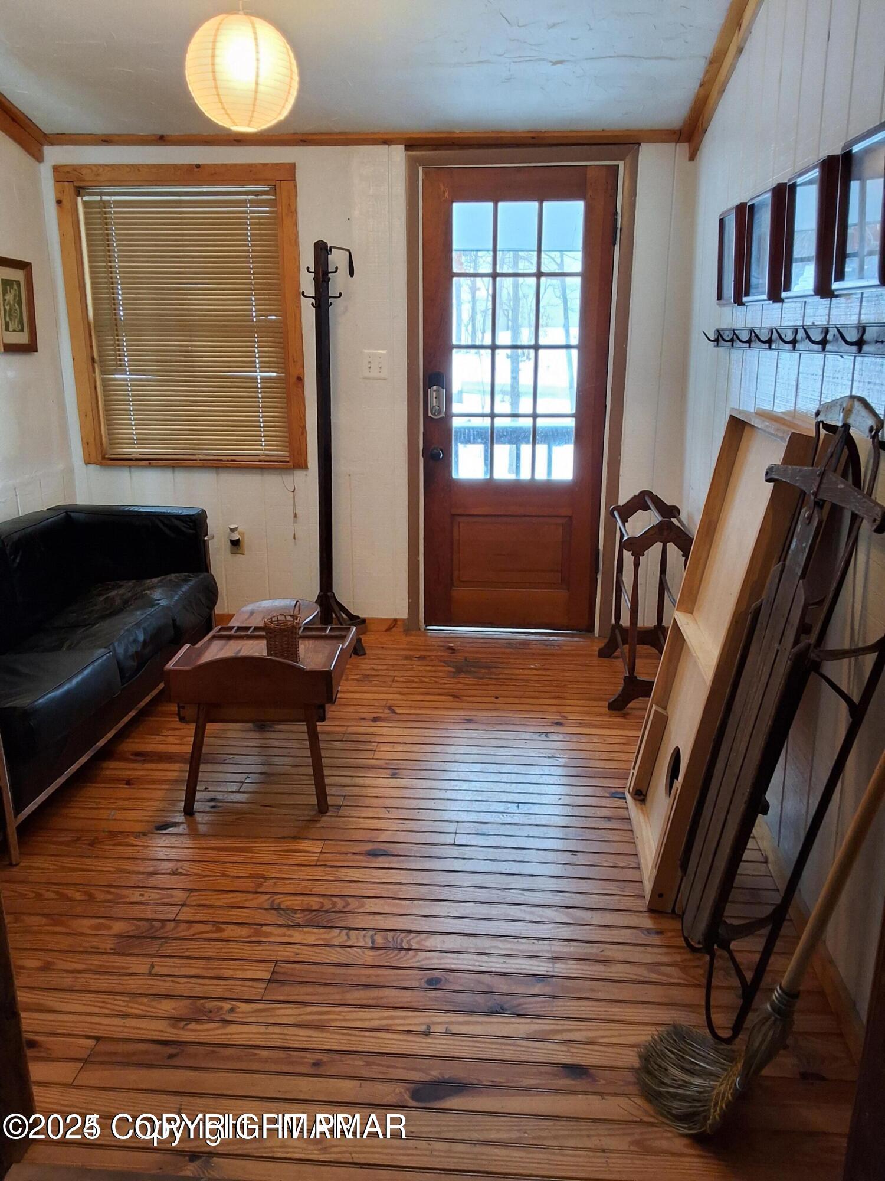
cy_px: 590
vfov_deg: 63.4
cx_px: 442
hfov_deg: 49.7
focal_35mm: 28
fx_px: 954
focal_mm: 2.91
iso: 125
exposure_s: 1/40
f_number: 1.9
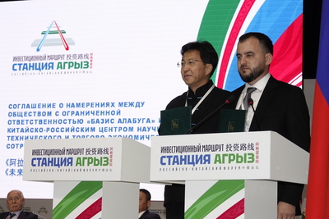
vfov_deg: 16.1
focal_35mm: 85
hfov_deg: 23.9
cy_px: 110
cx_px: 164
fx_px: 777
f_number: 3.5
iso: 800
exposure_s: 1/160
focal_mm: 31.33
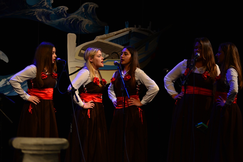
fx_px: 912
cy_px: 81
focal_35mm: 135
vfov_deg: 10.2
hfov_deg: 15.2
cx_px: 122
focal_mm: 135
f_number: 2.8
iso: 1000
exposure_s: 1/250
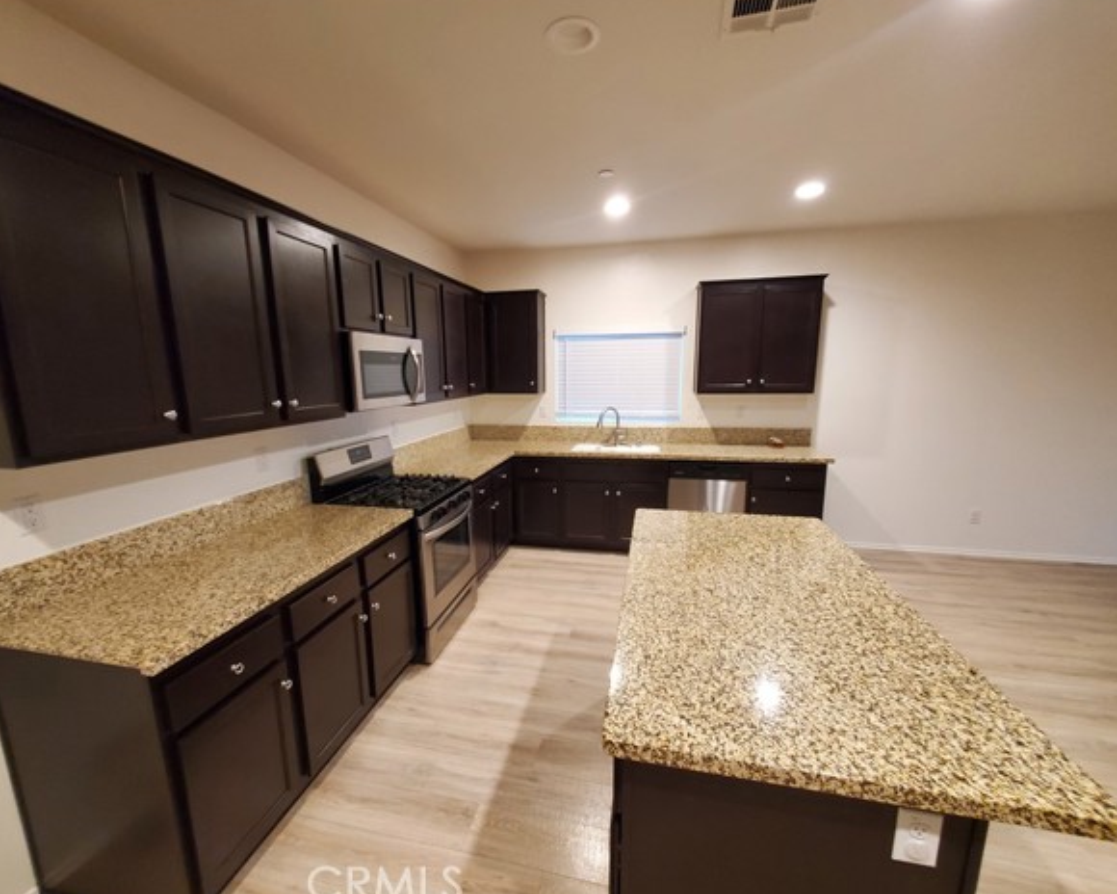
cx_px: 539
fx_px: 463
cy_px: 449
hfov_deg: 100.7
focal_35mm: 14
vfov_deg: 88.0
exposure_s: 1/30
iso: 640
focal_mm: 1.8
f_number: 2.2
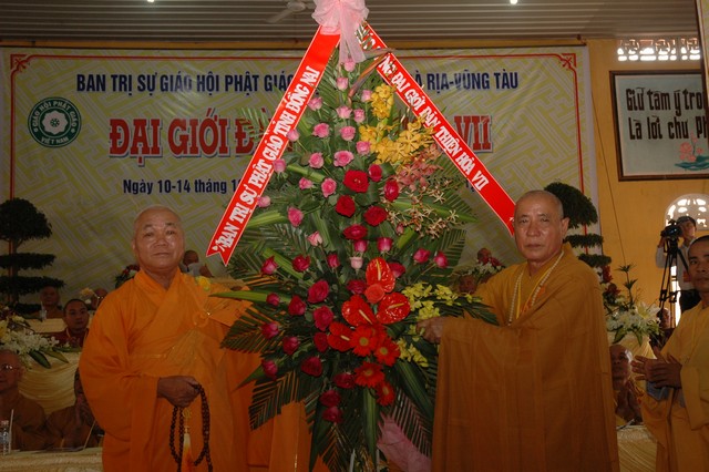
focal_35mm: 46
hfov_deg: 42.3
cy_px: 236
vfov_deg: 28.9
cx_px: 354
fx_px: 915
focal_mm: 31
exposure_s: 1/100
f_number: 5
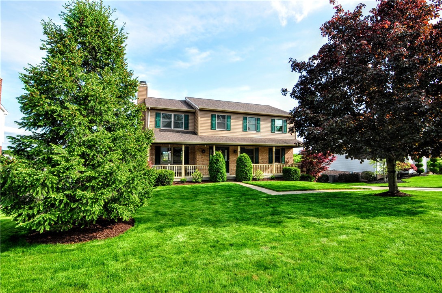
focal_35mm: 16
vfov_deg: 71.9
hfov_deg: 95.1
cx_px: 221
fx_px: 202
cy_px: 146
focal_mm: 11
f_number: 8
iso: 320
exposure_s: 1/320
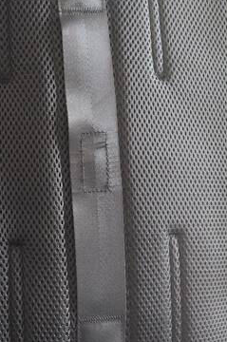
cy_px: 177
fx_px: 645
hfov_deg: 19.8
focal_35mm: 68
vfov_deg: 29.7
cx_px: 62
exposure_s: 1/60
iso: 1600
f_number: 8
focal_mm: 35
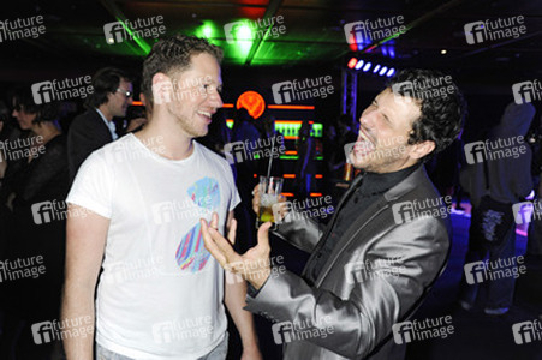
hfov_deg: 54.5
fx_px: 527
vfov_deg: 37.8
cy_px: 180
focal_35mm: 35
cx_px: 271
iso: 1250
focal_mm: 35
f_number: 5.6
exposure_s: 1/50
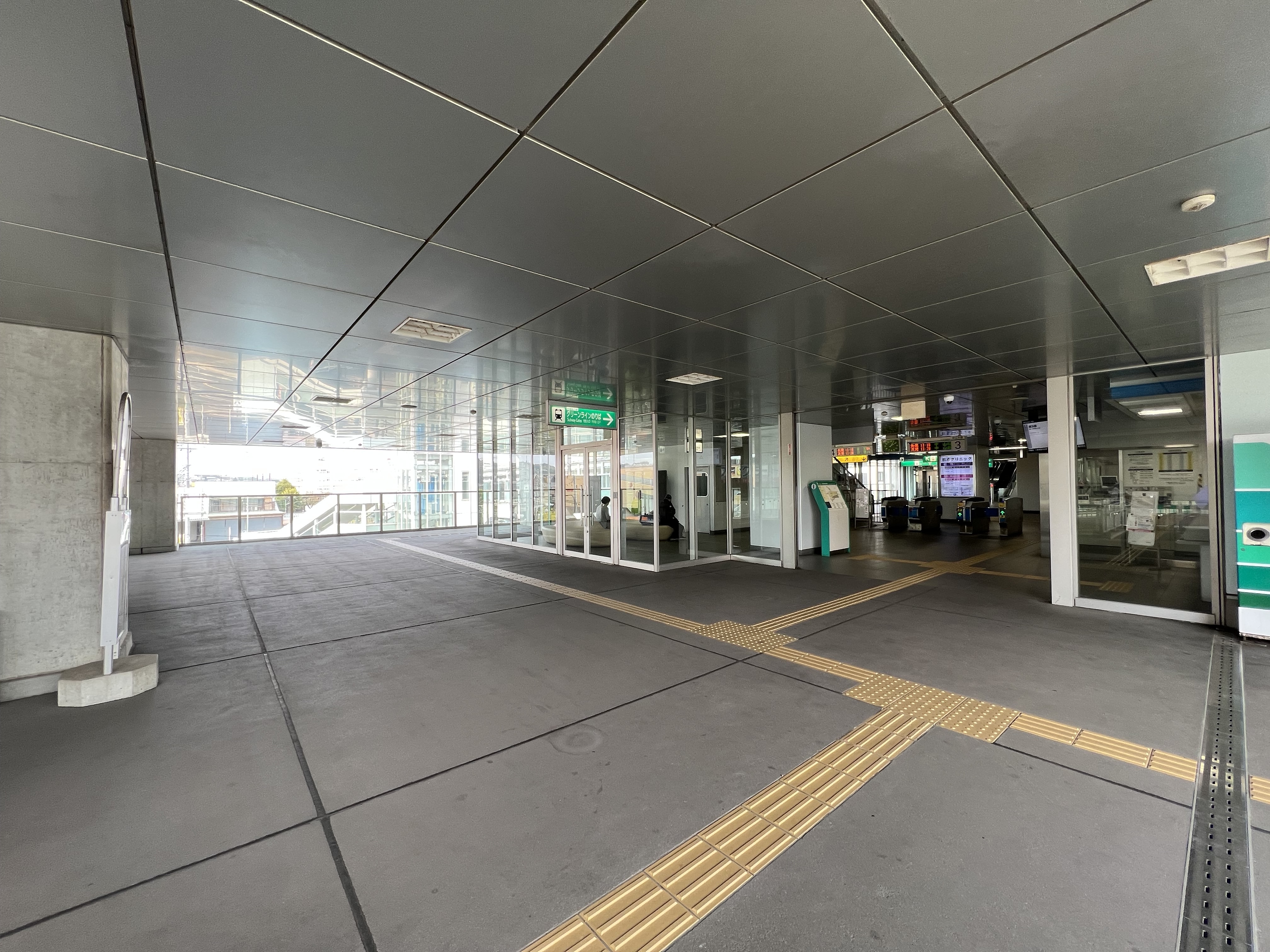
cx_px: 635
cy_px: 476
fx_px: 477
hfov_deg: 106.2
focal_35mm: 13
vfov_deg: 89.9
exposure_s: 1/99
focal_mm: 1.57
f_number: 1.8
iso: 32
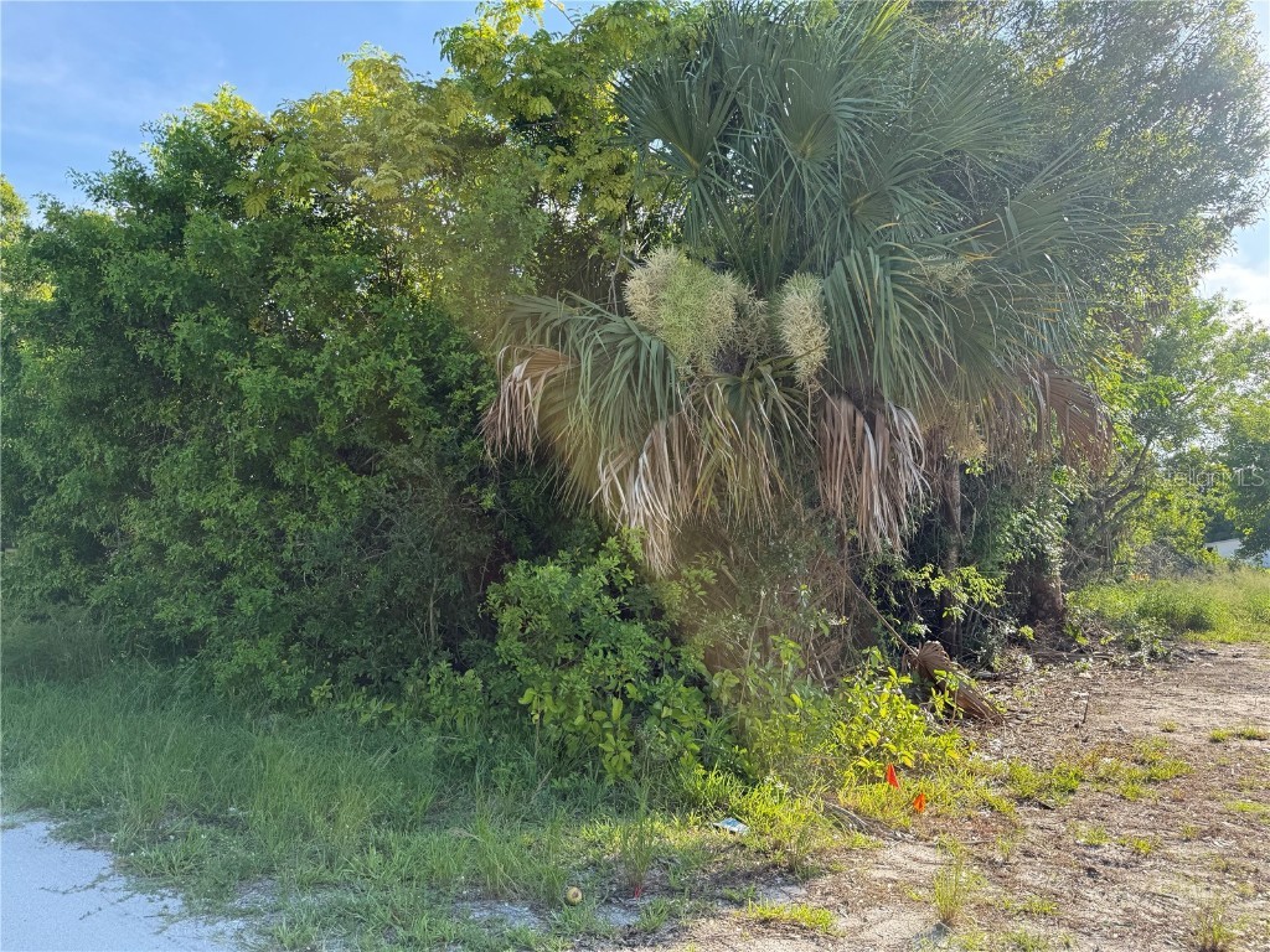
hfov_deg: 71.6
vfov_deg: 56.8
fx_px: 881
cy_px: 476
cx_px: 635
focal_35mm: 24
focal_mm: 6.76
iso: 100
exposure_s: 1/1211
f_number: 1.78
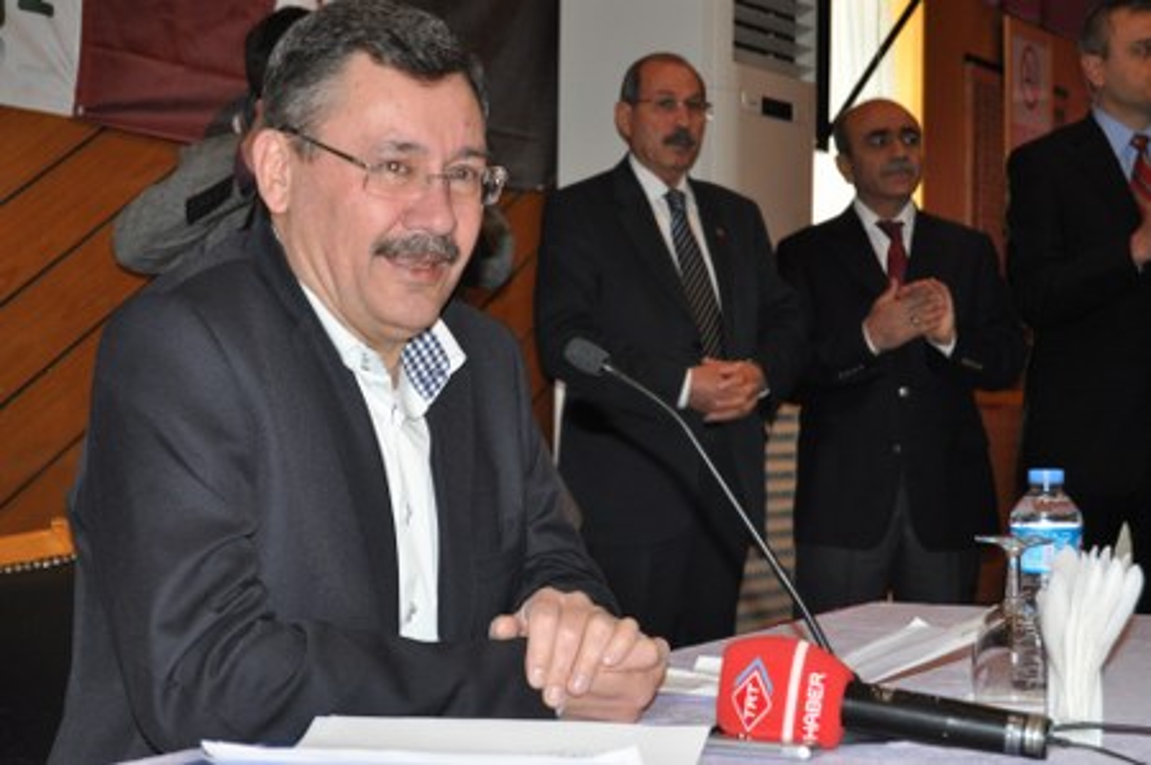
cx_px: 576
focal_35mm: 82
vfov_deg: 16.5
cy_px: 382
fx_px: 2635
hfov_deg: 24.6
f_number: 5.6
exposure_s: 1/60
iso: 800
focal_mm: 55
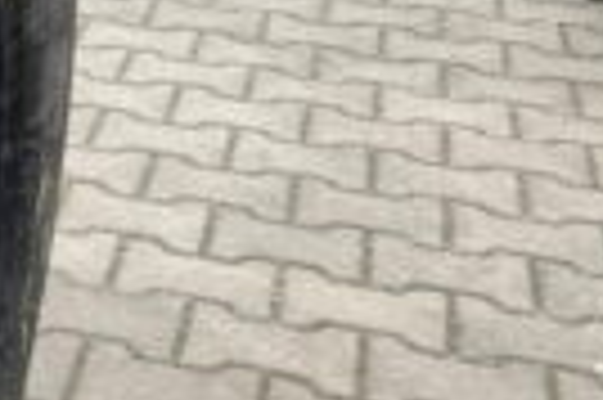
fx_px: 1455
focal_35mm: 87
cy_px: 303
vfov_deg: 15.6
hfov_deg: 20.7
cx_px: -238
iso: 64
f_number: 1.8
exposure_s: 1/122
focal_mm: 4.25
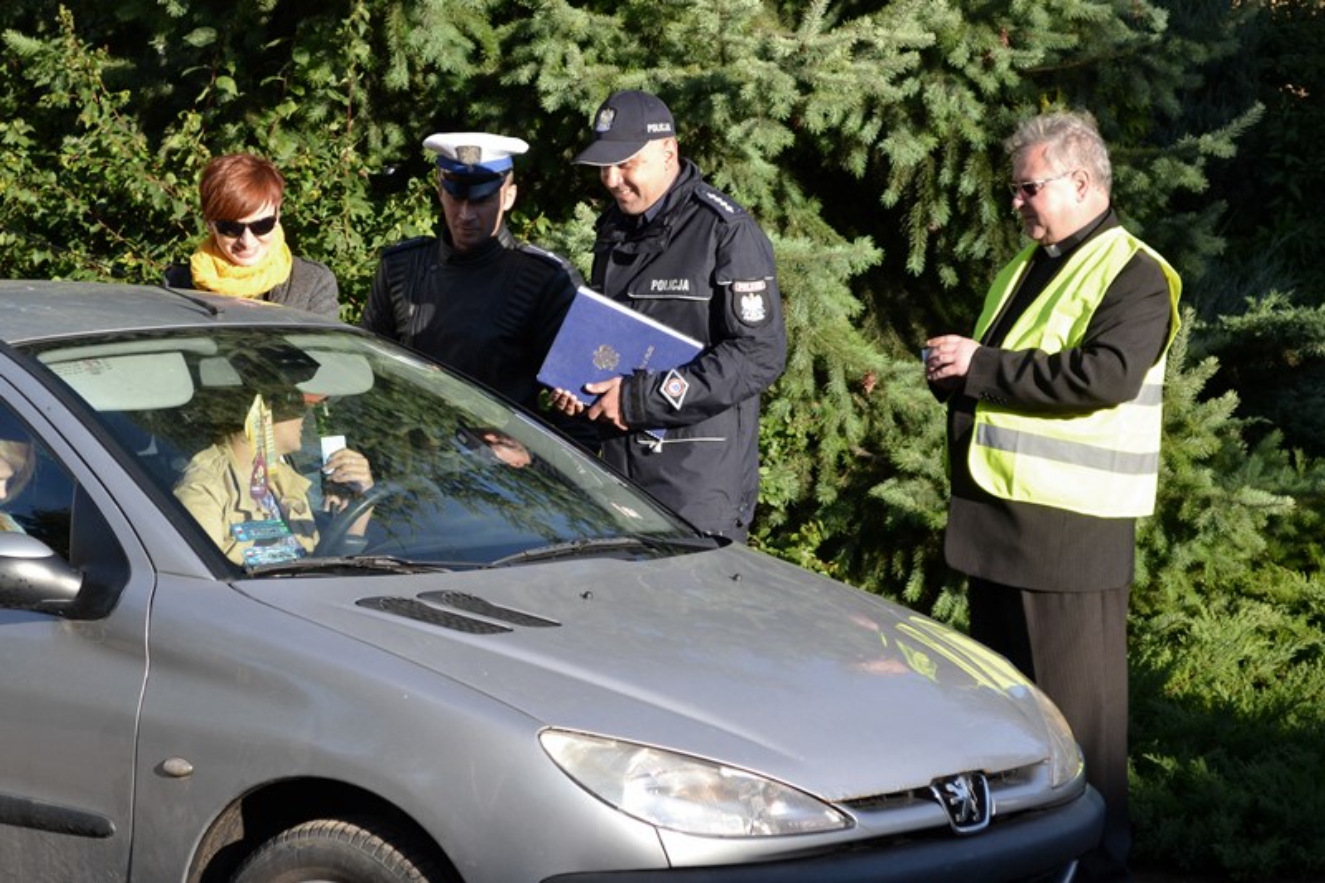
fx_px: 3036
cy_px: 442
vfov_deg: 16.5
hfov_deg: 24.6
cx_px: 662
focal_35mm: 82
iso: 400
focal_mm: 55
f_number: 5.6
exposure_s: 1/500
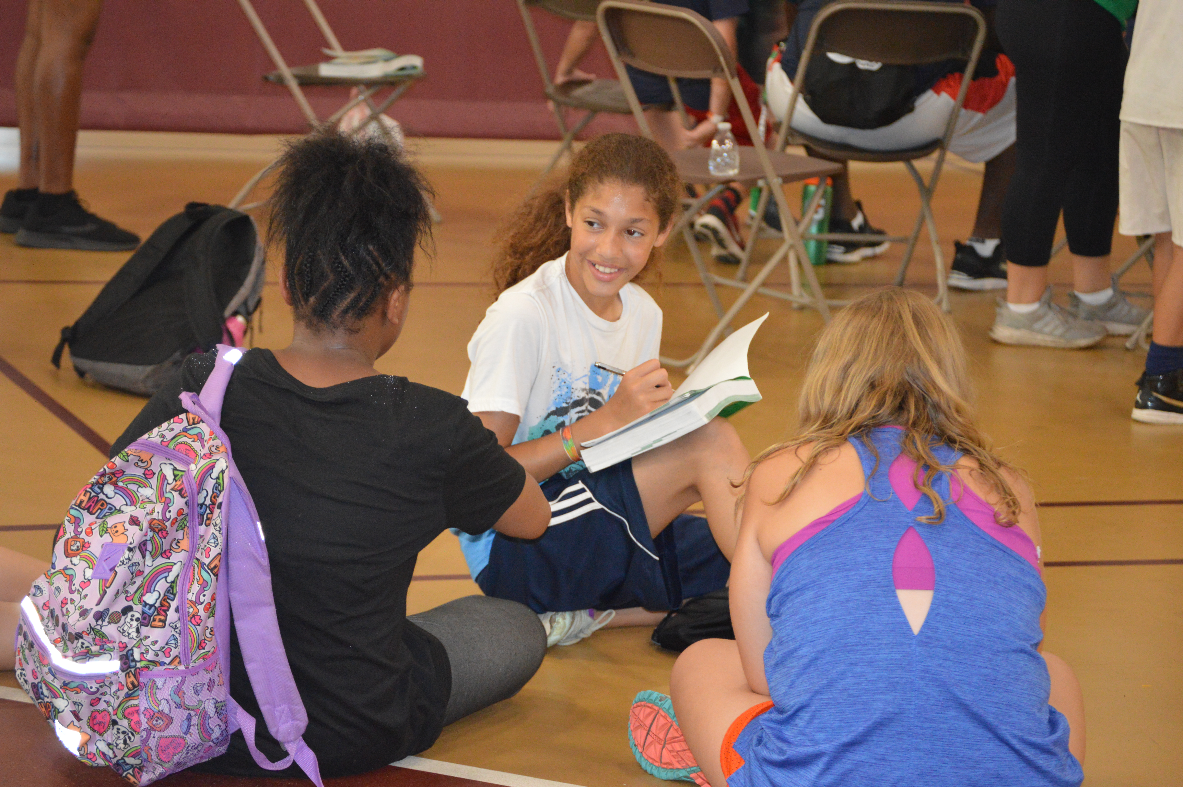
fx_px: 3447
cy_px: 394
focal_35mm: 105
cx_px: 592
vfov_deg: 13.0
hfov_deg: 19.5
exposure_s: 1/60
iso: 2200
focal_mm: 70
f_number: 4.2
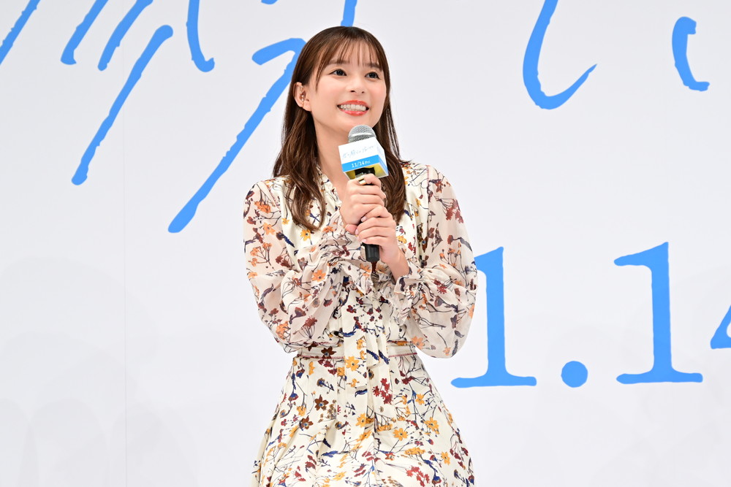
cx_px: 366
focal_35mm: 153
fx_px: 3107
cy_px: 244
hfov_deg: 13.4
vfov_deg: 9.0
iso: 1600
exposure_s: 1/200
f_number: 6.3
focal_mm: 102
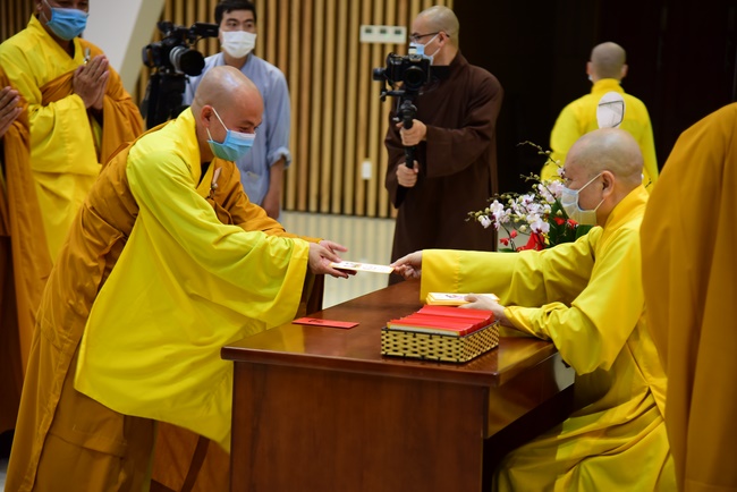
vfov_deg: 14.4
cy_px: 246
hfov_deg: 21.4
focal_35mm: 95
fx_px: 1946
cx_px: 368
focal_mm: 95
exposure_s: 1/50
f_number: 4
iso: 800
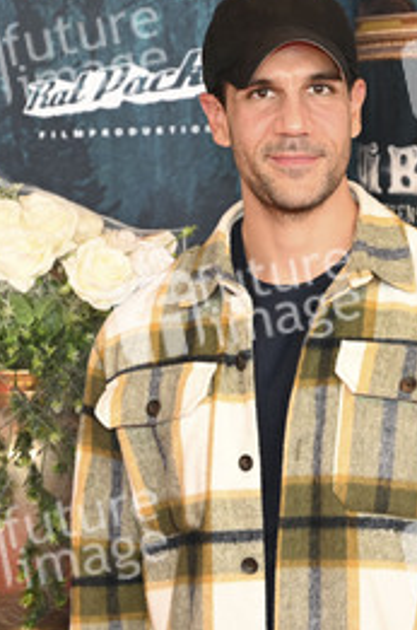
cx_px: 306
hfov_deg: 11.8
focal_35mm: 115
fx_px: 2006
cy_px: 427
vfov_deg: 17.8
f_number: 2.8
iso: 500
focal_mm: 75
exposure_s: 1/125
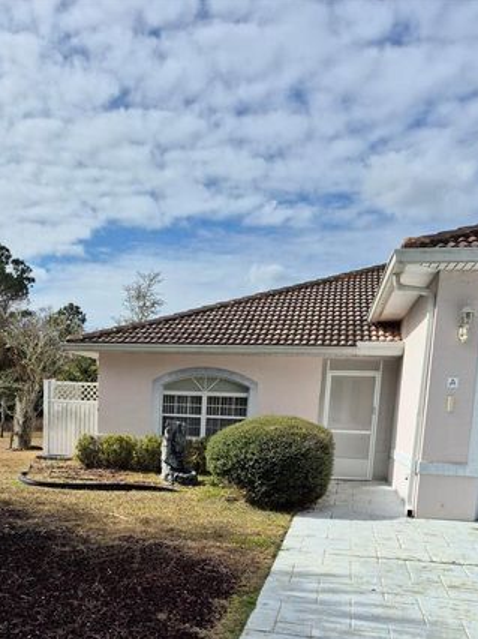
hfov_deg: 39.3
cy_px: 497
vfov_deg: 48.9
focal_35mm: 36
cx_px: 171
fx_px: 663
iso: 25
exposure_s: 1/2840
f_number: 1.8
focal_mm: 5.4
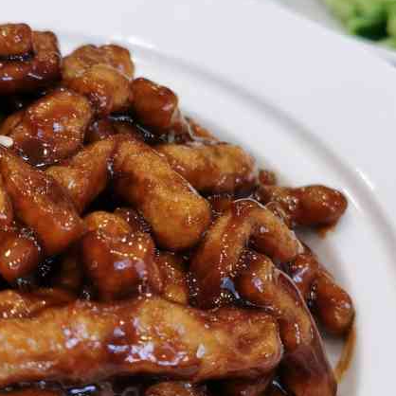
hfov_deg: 24.3
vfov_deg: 24.3
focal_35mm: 71
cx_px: 157
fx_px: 919
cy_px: 189
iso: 160
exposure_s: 1/45
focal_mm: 5.58
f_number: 1.8
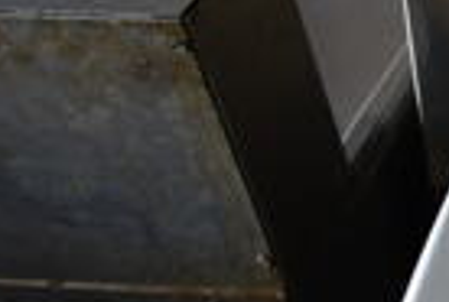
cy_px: 162
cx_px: 957
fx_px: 1489
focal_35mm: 119
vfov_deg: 11.6
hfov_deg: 13.9
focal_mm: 18
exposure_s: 1/40
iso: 100
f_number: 3.5
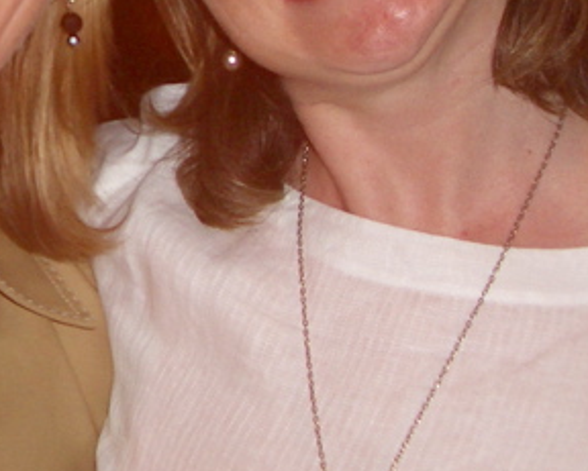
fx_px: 1759
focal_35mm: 101
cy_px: -23
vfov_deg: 15.0
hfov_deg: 18.7
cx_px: 72
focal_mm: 5.8
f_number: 2.6
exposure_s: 2
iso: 100
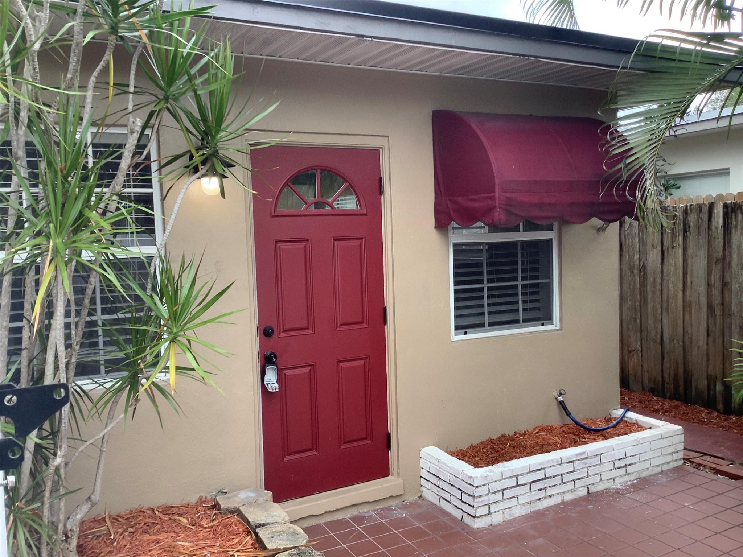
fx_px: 665
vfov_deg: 45.4
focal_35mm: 31
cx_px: 372
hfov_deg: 58.4
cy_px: 278
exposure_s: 1/120
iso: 40
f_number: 2.4
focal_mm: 3.3
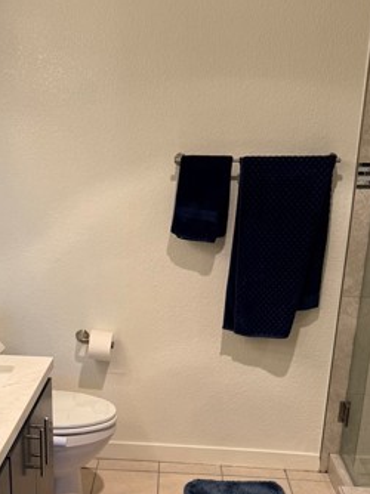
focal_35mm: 46
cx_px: 117
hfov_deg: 31.2
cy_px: 376
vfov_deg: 40.0
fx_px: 656
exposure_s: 1/120
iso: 80
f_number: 1.78
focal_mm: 6.76
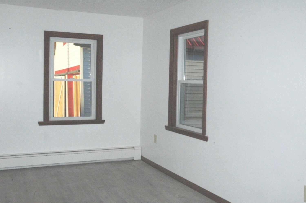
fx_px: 344
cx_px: 153
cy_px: 102
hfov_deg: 48.0
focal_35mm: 40
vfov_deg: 33.0
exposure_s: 1/250
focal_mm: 27
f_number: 22
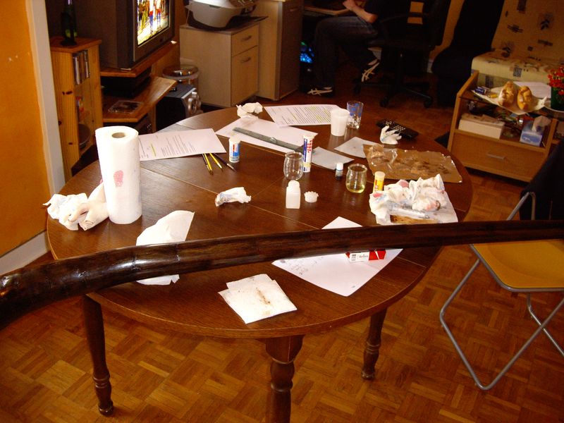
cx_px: 282
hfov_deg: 49.0
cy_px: 212
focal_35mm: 38
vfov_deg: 37.7
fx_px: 619
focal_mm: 7.9
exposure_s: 1/40
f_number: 2.8
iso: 400
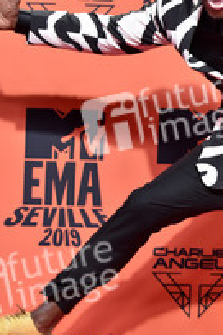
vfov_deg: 13.1
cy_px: 199
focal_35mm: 157
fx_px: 1459
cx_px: 213
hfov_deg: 8.7
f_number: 3.5
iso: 2000
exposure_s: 1/250
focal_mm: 80
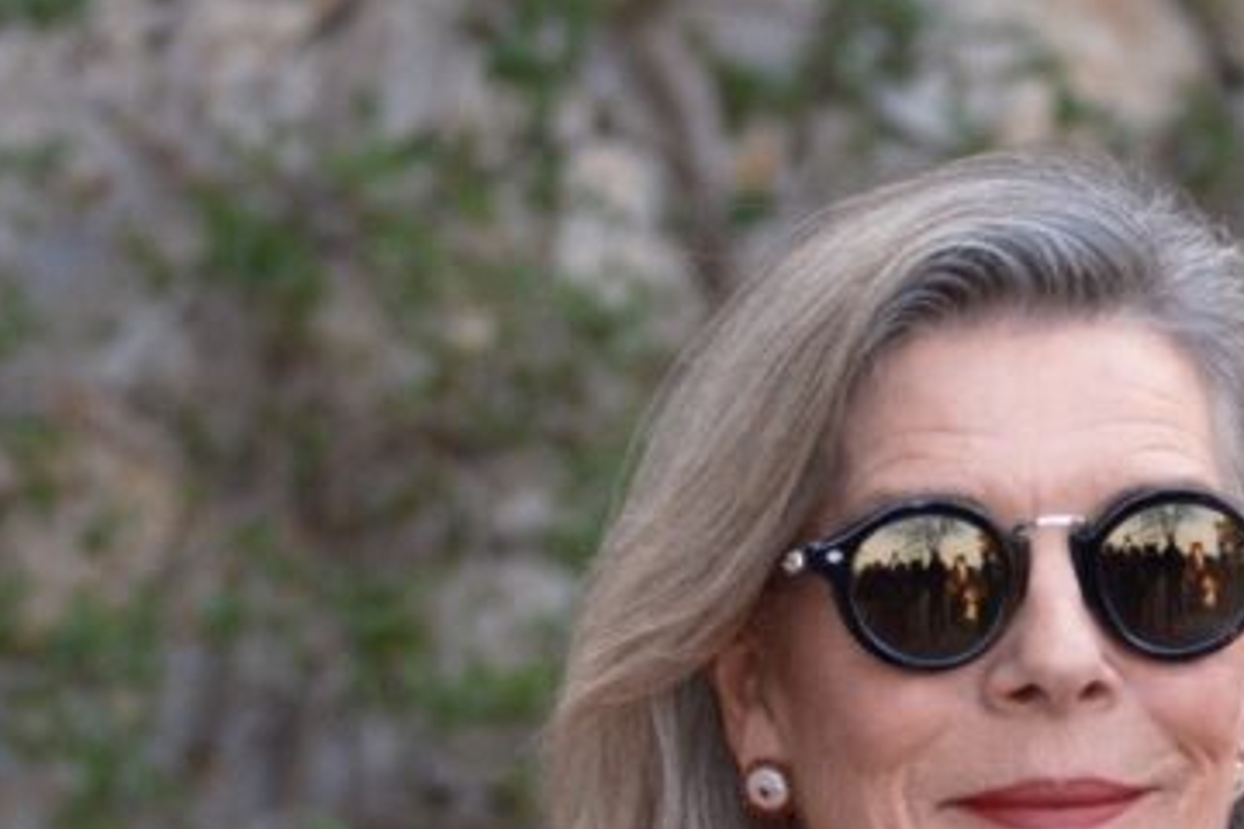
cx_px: 294
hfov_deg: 5.3
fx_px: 13372
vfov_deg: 3.5
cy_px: 946
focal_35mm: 387
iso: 500
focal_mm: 90.4
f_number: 5
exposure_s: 1/180
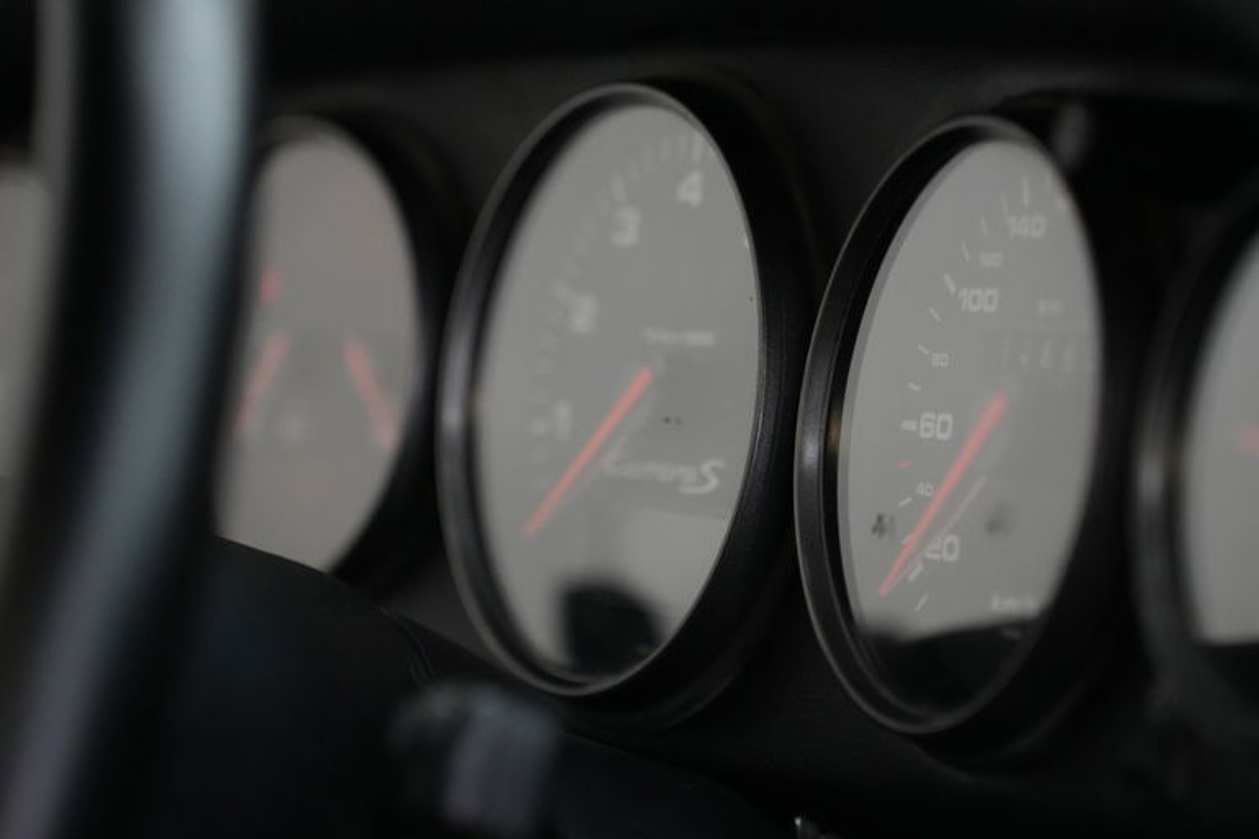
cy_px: 420
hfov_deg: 18.2
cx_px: 630
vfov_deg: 12.2
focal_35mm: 112
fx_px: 3934
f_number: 2.8
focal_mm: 75
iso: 3200
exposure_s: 1/250
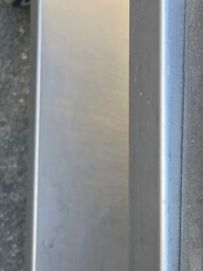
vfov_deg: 21.9
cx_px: 263
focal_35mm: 86
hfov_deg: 16.2
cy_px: 277
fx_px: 674
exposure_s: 1/121
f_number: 1.6
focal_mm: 5.1
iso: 50
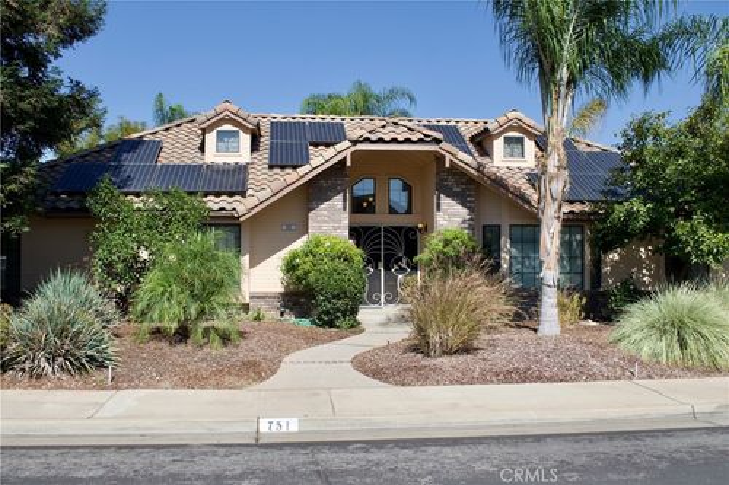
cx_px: 364
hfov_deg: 57.2
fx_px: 668
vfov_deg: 39.9
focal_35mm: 33
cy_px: 242
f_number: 9
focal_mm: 22
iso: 100
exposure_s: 1/320
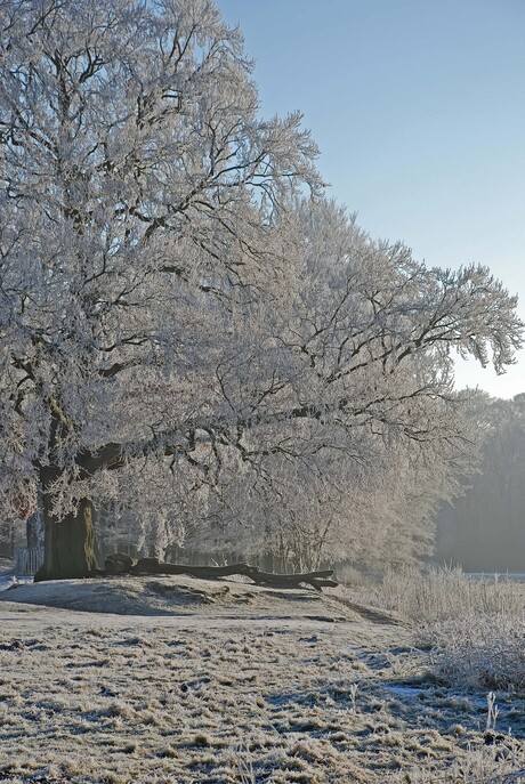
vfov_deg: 19.4
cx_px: 262
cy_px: 392
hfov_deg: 13.1
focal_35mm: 105
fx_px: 2290
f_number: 7.1
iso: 400
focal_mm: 70
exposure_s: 1/800
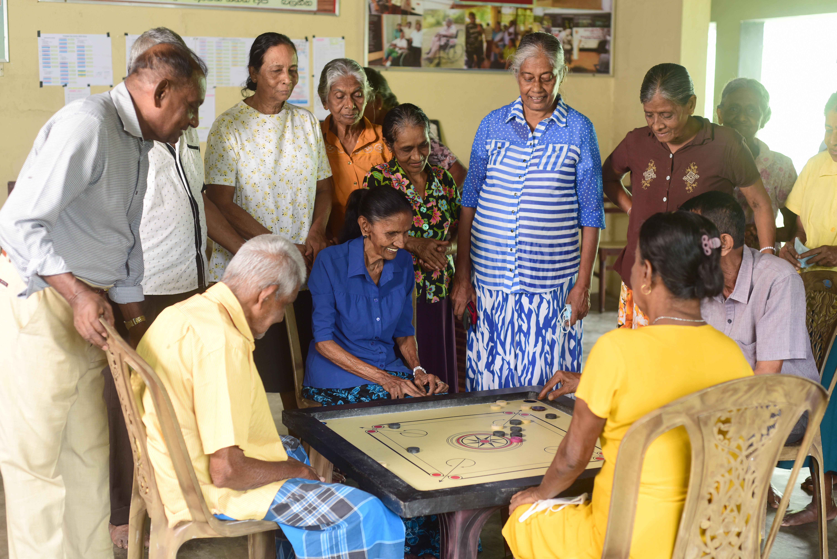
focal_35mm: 50
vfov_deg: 27.0
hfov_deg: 39.6
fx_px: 1163
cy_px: 280
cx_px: 418
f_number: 4
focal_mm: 50
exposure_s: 1/40
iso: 320
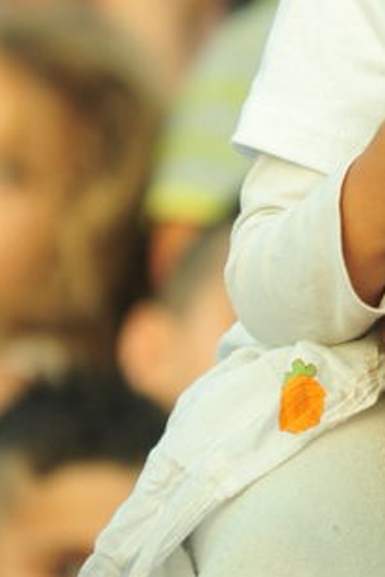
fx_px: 15415
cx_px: 608
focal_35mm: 961
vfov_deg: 2.1
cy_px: 318
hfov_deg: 1.4
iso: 250
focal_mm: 200
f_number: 3.2
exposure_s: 1/125
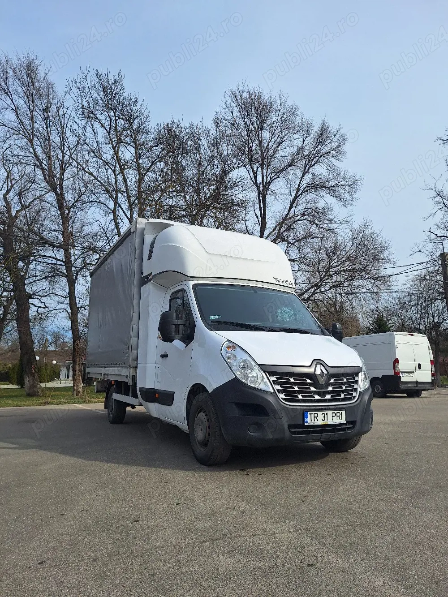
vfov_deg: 73.9
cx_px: 224
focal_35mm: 23
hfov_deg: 58.9
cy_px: 298
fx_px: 397
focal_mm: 5.54
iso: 40
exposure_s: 1/3333
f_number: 1.8
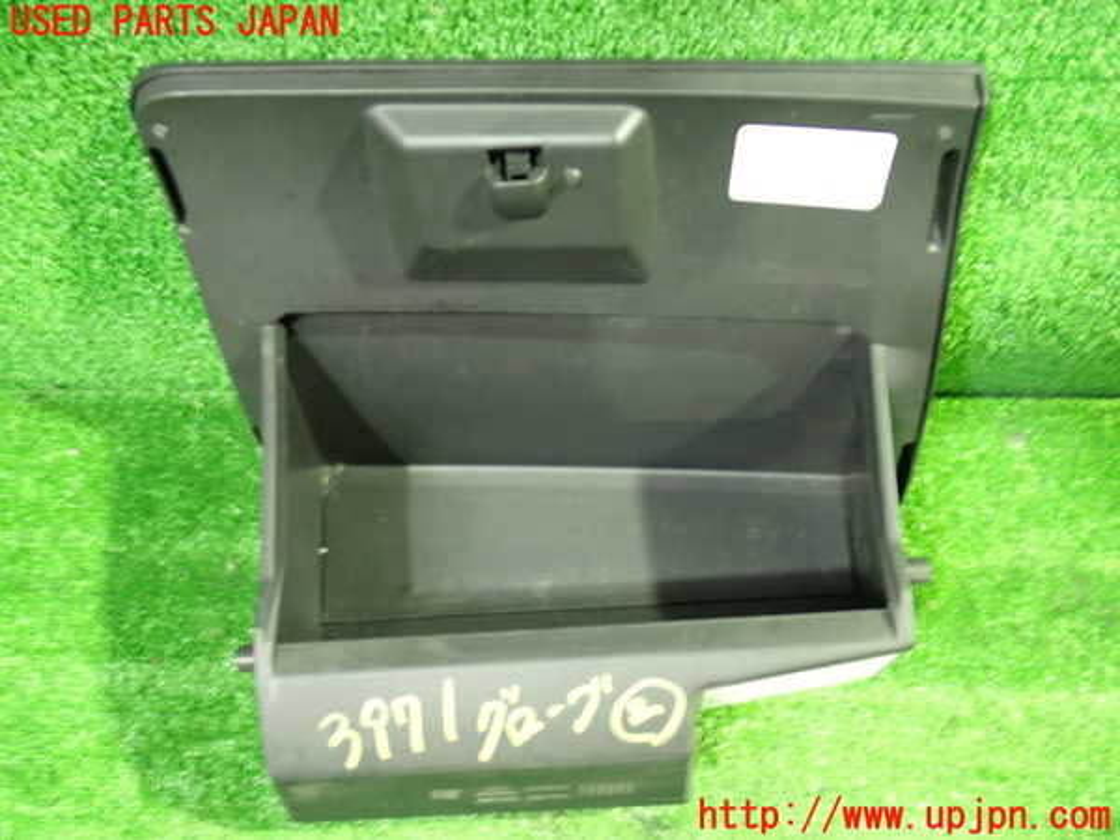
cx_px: 560
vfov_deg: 44.2
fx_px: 1035
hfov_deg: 56.8
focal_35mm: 32
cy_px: 420
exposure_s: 1/8
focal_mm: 5.79
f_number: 2.4
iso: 800
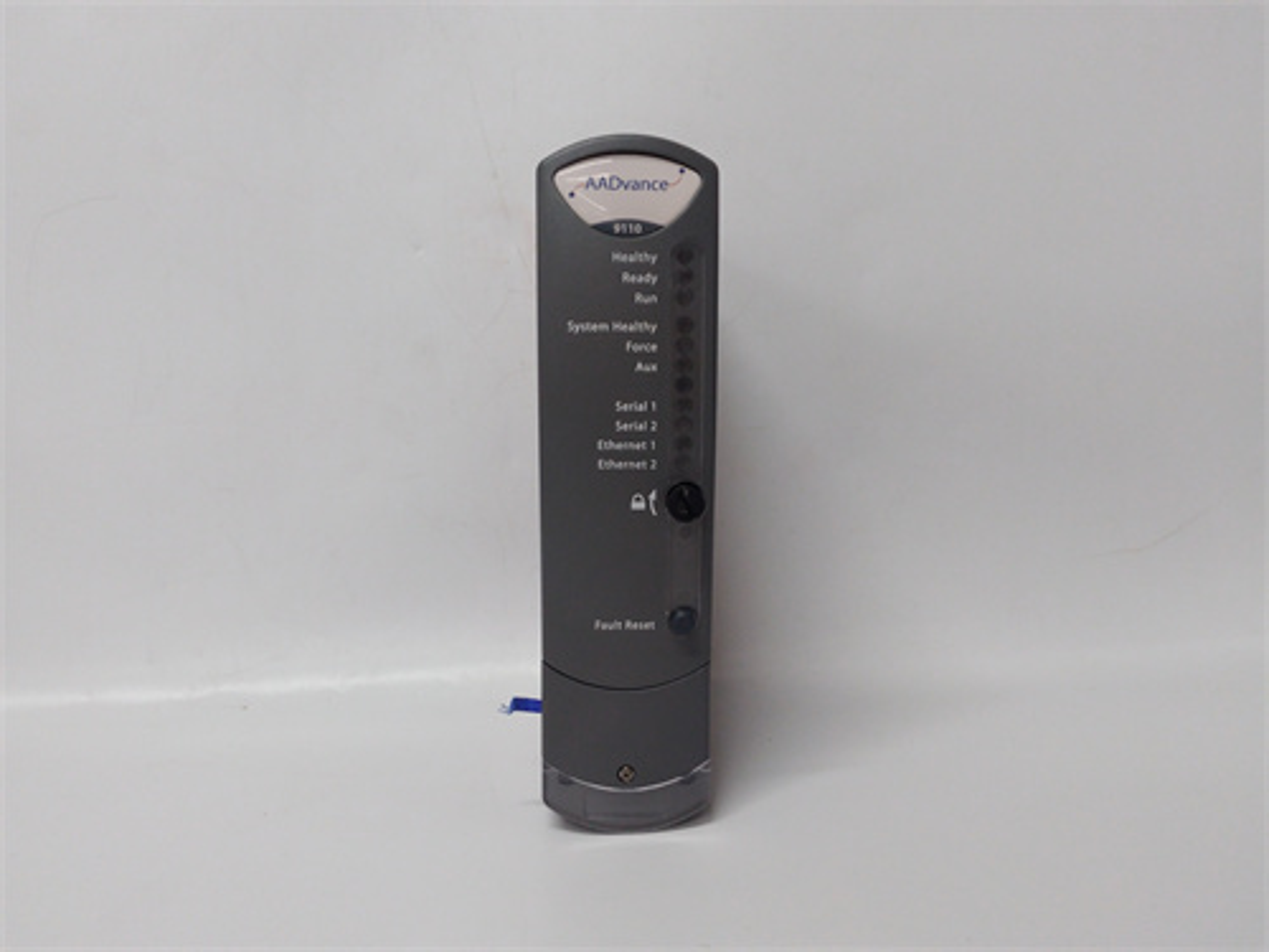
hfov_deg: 65.3
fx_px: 990
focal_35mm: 27
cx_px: 634
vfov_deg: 51.4
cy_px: 476
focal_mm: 3.79
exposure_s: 1/33
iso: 148
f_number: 2
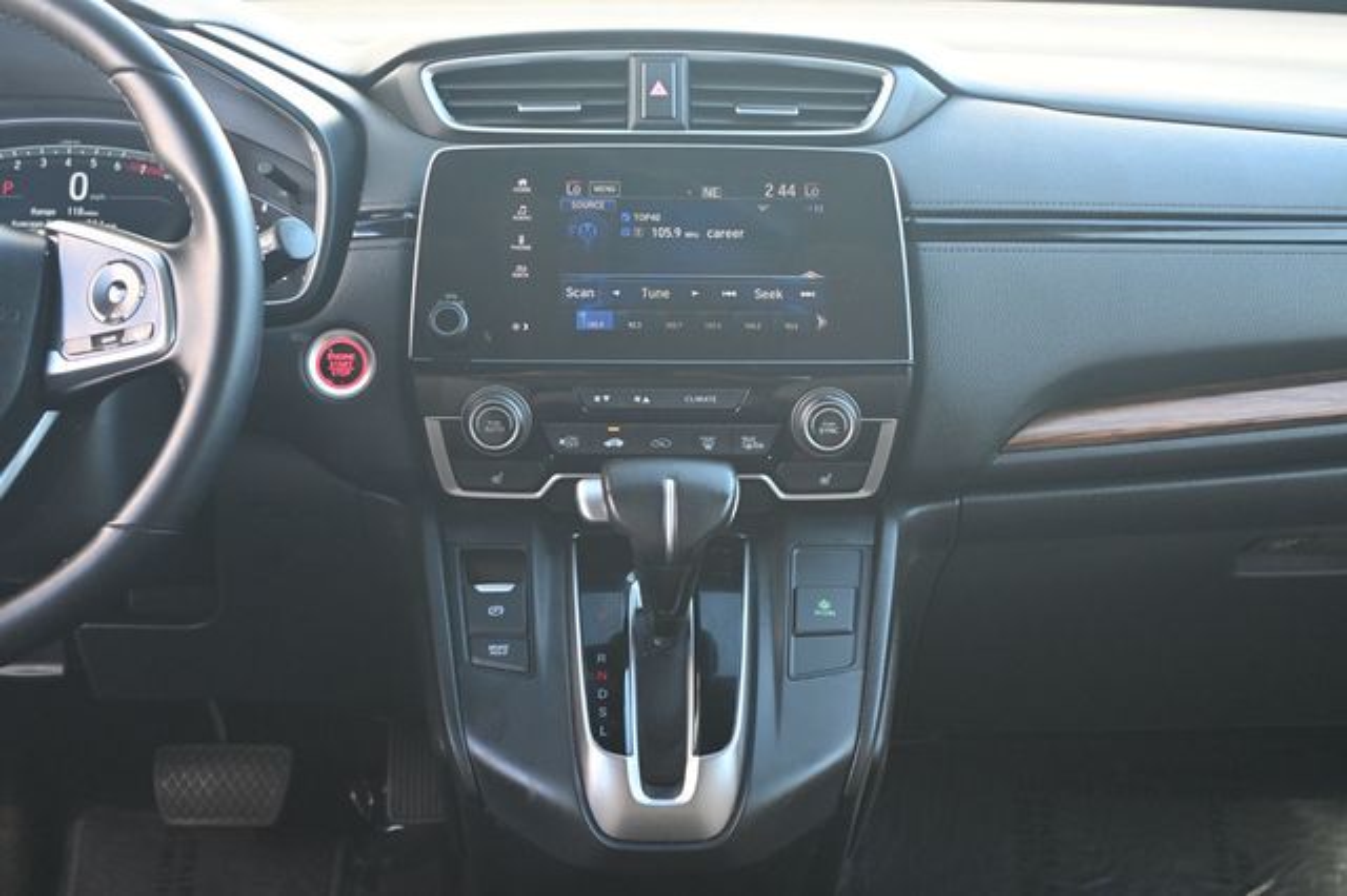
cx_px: 674
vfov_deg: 29.8
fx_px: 1683
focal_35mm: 45
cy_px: 448
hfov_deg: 43.6
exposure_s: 1/125
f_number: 4.8
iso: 1100
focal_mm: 30
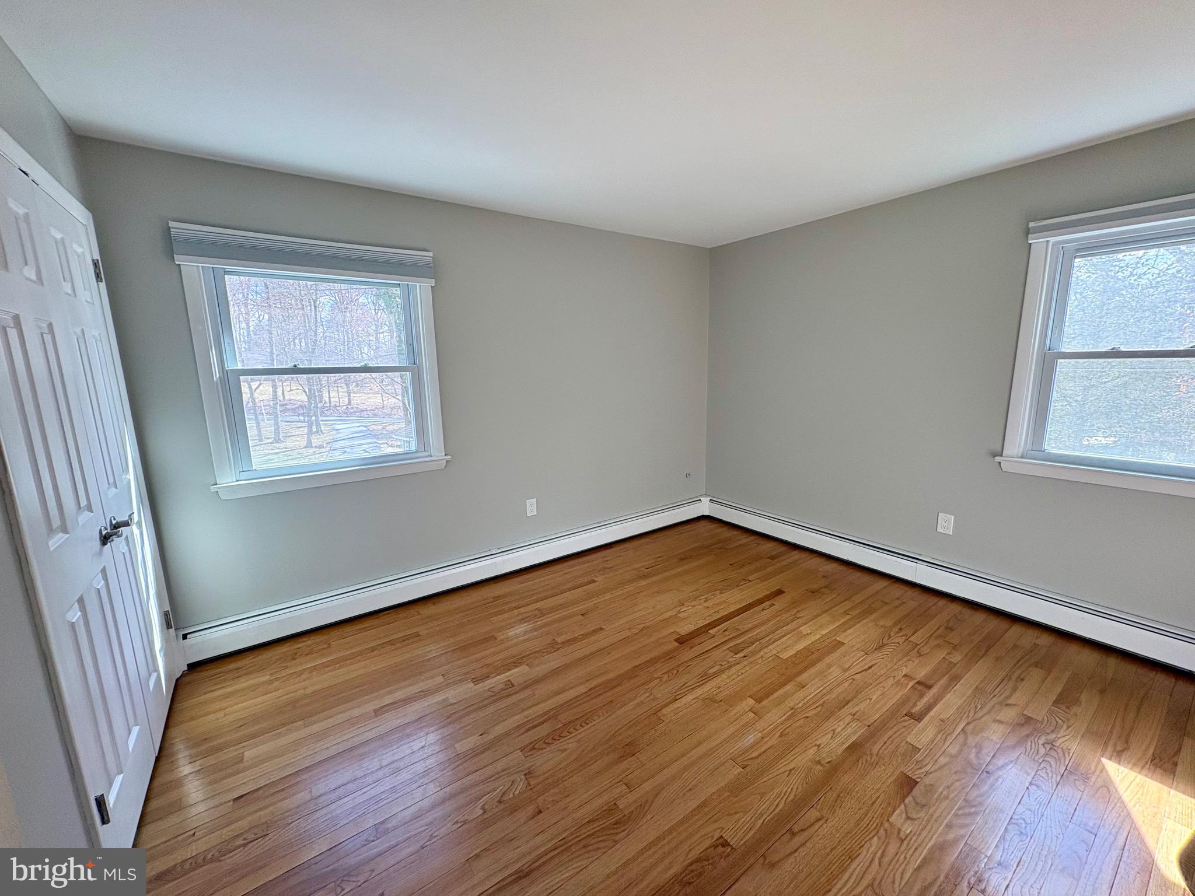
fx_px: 483
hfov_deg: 102.1
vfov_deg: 85.7
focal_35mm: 14
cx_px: 598
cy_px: 448
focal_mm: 2.22
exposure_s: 1/120
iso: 100
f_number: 2.2
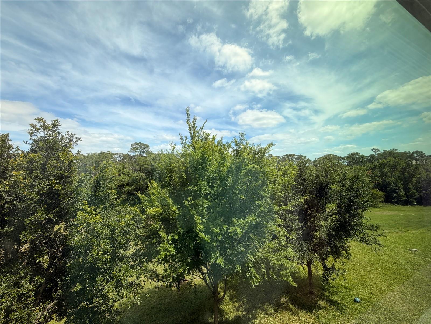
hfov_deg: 102.1
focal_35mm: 14
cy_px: 162
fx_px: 174
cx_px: 216
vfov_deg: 85.7
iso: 25
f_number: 2.2
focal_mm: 2.22
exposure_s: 1/770
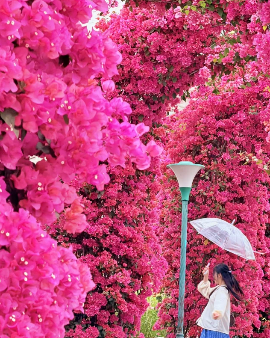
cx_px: 219
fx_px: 1778
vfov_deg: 10.8
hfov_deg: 8.7
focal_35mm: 178
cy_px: 213
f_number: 2.8
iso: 250
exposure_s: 1/163
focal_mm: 16.89
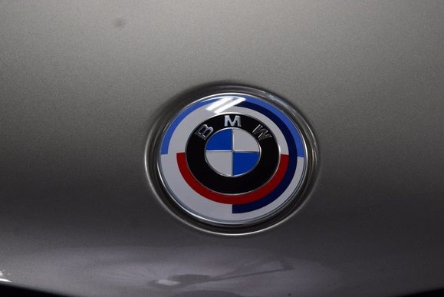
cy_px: 145
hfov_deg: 17.6
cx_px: 228
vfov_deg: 11.8
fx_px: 1432
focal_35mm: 116
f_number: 8
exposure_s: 1/50
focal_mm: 70
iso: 400
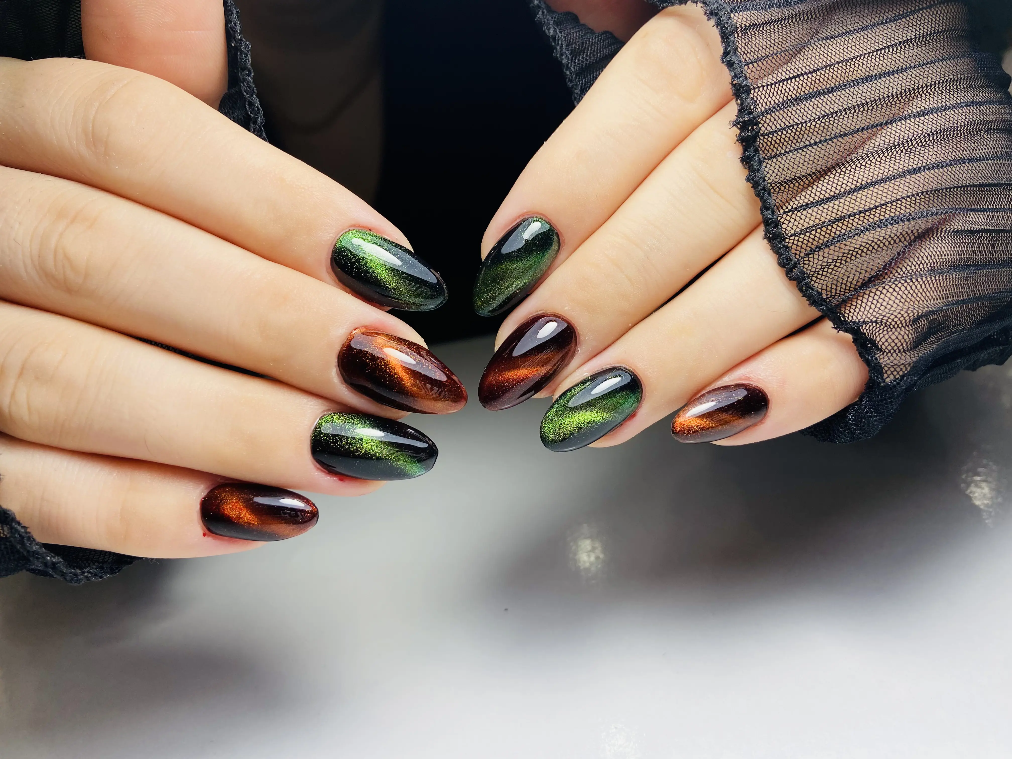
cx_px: 506
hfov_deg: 67.3
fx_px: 760
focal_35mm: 26
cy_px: 380
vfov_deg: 53.1
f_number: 1.8
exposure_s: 1/339
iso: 32
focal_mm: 4.25
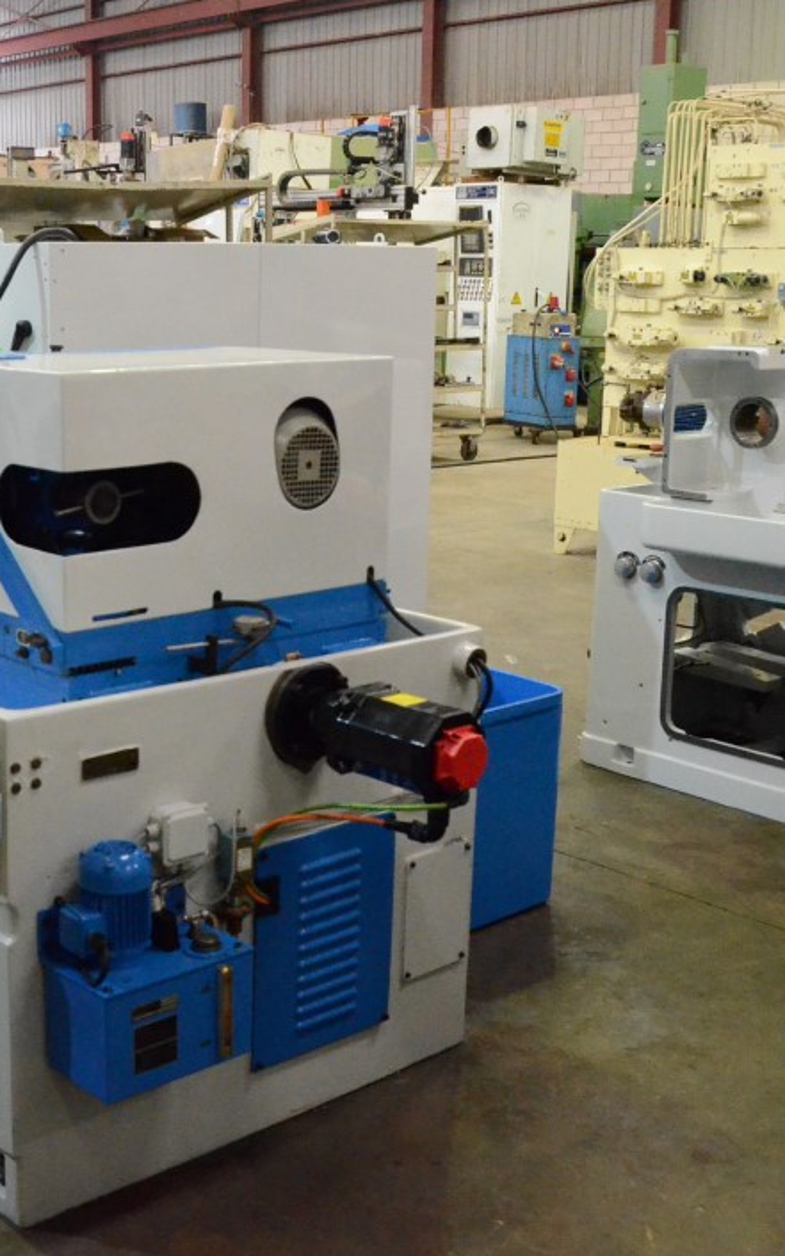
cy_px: 619
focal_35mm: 47
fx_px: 1609
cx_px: 143
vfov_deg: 42.7
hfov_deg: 26.8
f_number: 5
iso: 6400
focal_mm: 20
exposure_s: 1/100
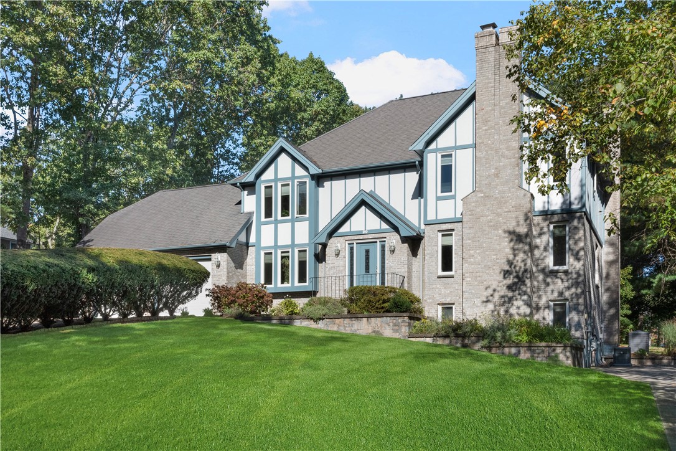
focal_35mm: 36
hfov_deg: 53.1
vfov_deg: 36.9
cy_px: 226
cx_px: 338
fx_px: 676
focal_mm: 24
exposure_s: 1/400
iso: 400
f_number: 14
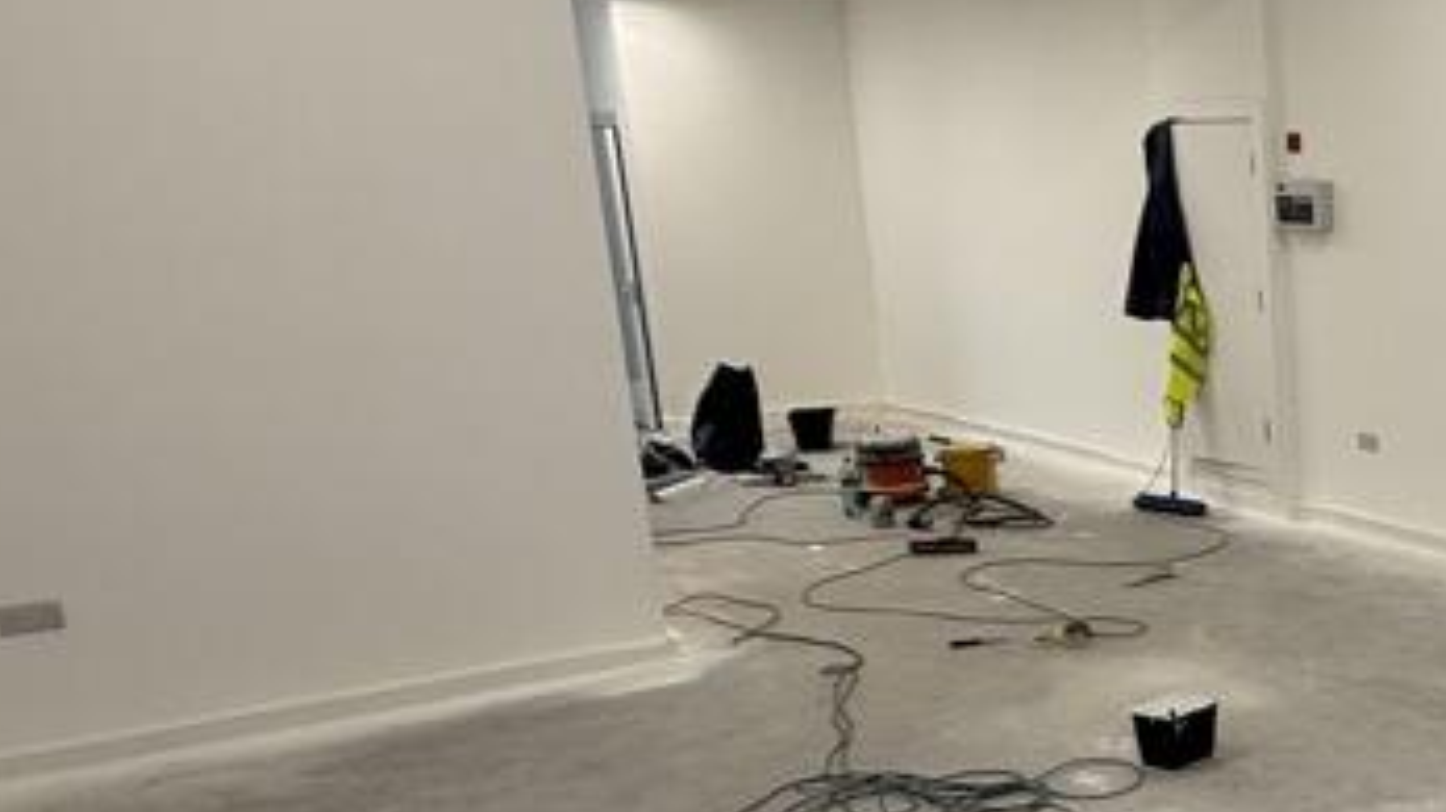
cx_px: 1667
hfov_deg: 36.7
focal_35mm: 45
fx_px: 1725
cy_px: 625
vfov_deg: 26.1
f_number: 2.2
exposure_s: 1/100
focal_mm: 2.22
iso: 100
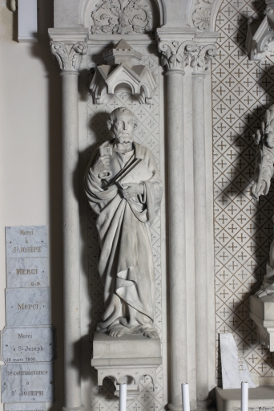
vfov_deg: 35.0
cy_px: 206
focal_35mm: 57
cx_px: 137
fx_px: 650
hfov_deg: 23.8
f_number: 11
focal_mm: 38
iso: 100
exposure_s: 1/80
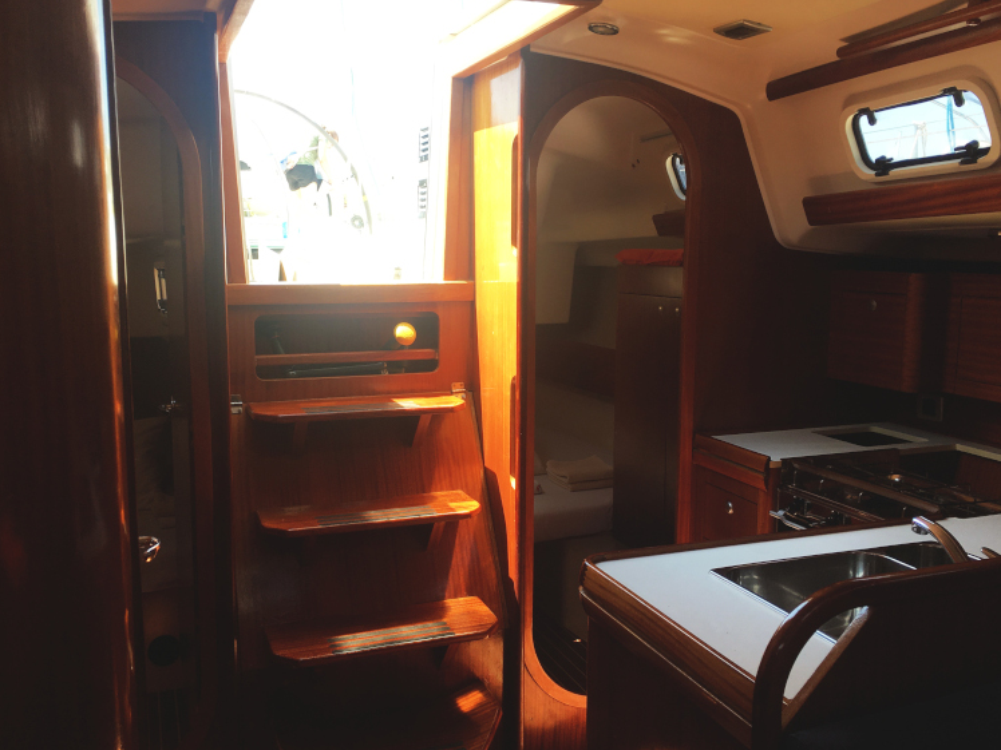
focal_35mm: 31
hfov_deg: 58.3
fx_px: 896
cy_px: 372
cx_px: 486
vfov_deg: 45.4
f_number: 2.2
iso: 25
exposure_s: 1/169
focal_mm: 4.15
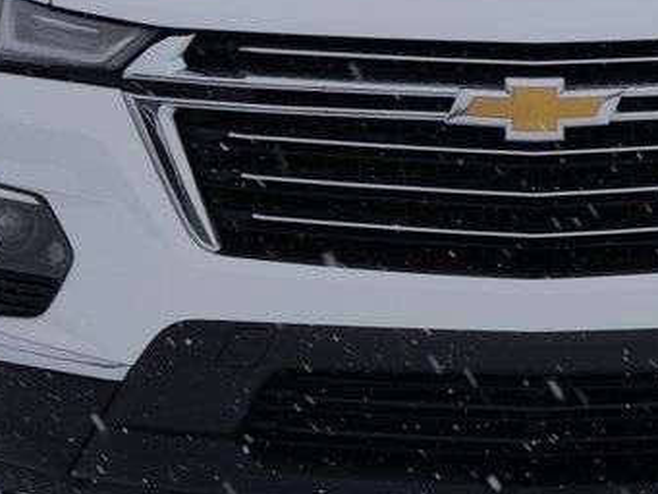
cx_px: 529
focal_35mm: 138
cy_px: 156
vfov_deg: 10.7
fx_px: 2624
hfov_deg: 14.2
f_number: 8
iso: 200
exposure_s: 1/320
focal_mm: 23
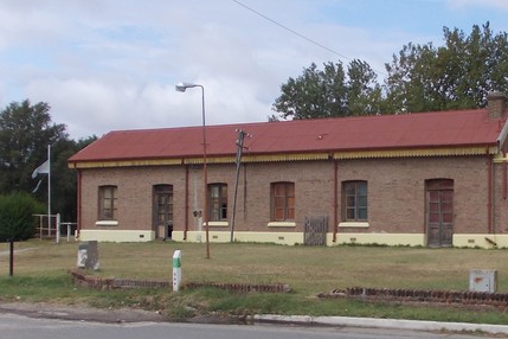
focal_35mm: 52
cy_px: 216
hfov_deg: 37.4
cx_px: 371
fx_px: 734
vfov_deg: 25.9
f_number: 5.4
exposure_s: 1/250
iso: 80
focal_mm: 4
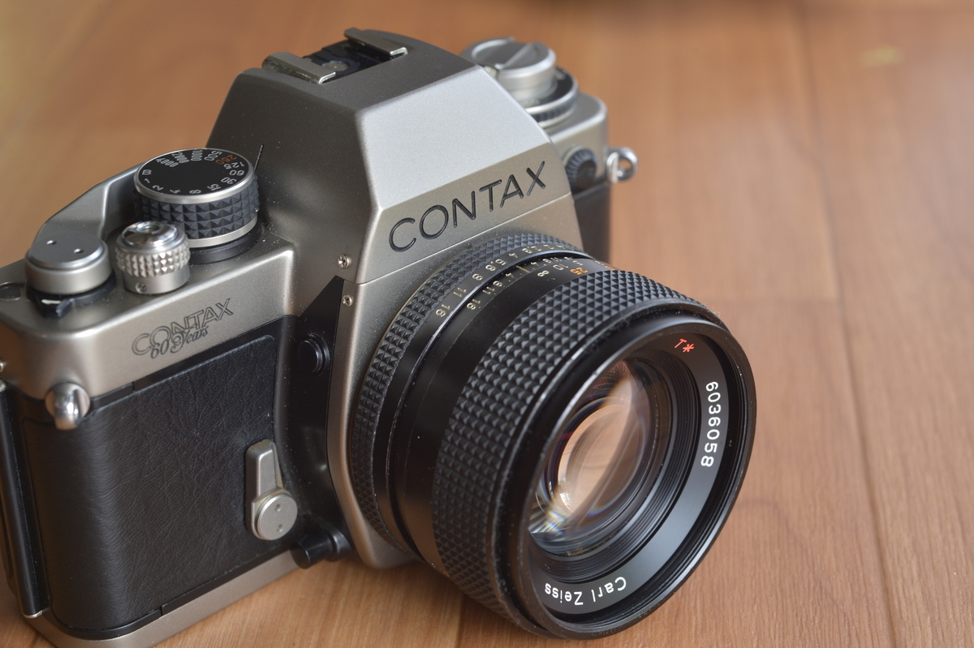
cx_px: 487
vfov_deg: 22.6
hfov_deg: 33.4
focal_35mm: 60
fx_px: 1623
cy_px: 324
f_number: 8
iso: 400
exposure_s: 1/60
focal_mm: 60
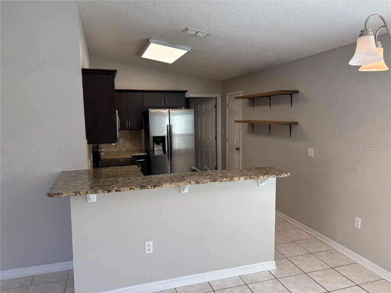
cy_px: 146
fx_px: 294
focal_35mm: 26
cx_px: 196
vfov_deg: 53.1
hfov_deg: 67.3
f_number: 1.6
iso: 125
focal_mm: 5.96
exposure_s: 1/235
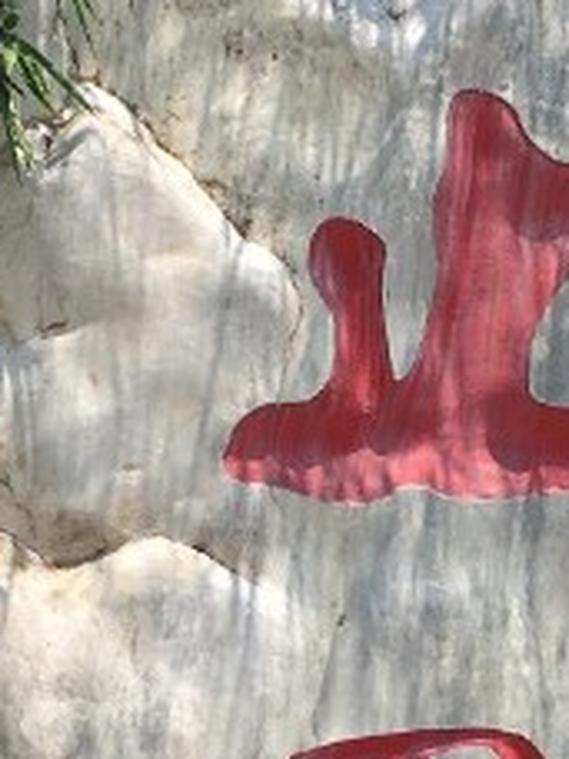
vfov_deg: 14.5
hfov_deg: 10.9
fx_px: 2981
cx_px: 270
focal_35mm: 136
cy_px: 474
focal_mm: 4.15
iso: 25
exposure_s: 1/1040
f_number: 2.2
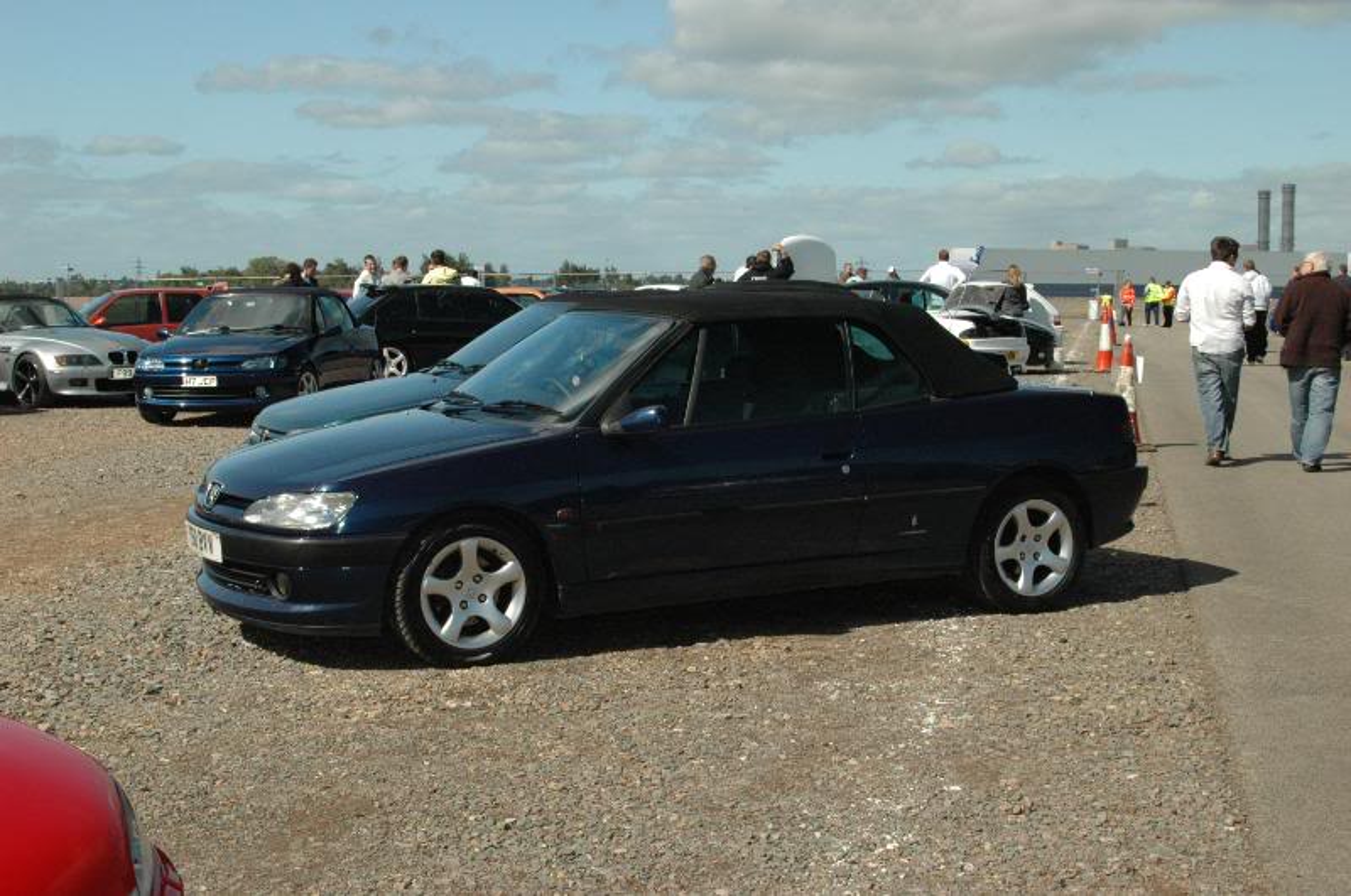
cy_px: 448
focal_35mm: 52
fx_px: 1967
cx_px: 676
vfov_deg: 25.7
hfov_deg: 37.9
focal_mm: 35
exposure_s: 1/500
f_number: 11
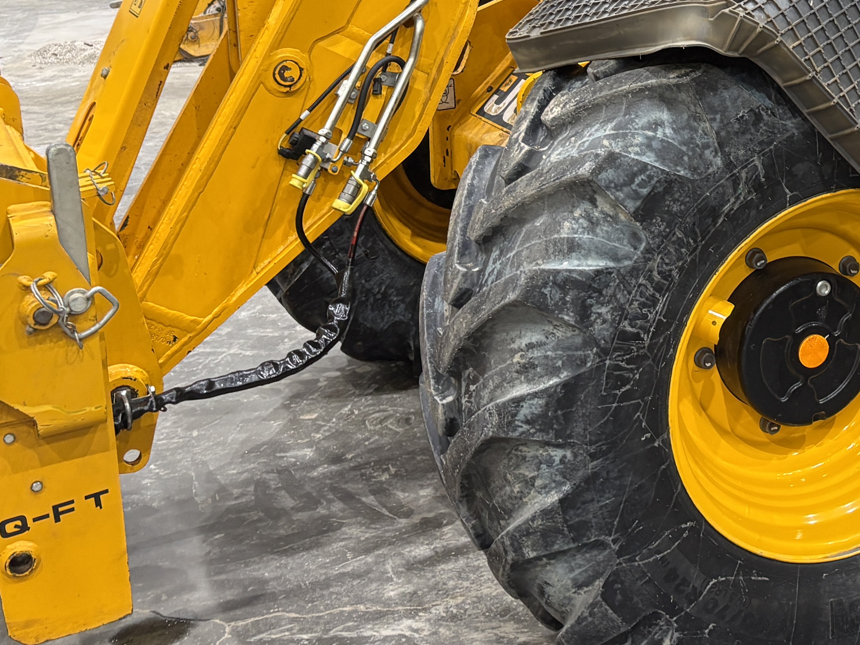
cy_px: -9
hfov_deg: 27.9
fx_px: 1615
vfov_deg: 21.7
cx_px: 877
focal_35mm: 65
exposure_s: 1/60
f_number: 1.6
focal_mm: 5.96
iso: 125
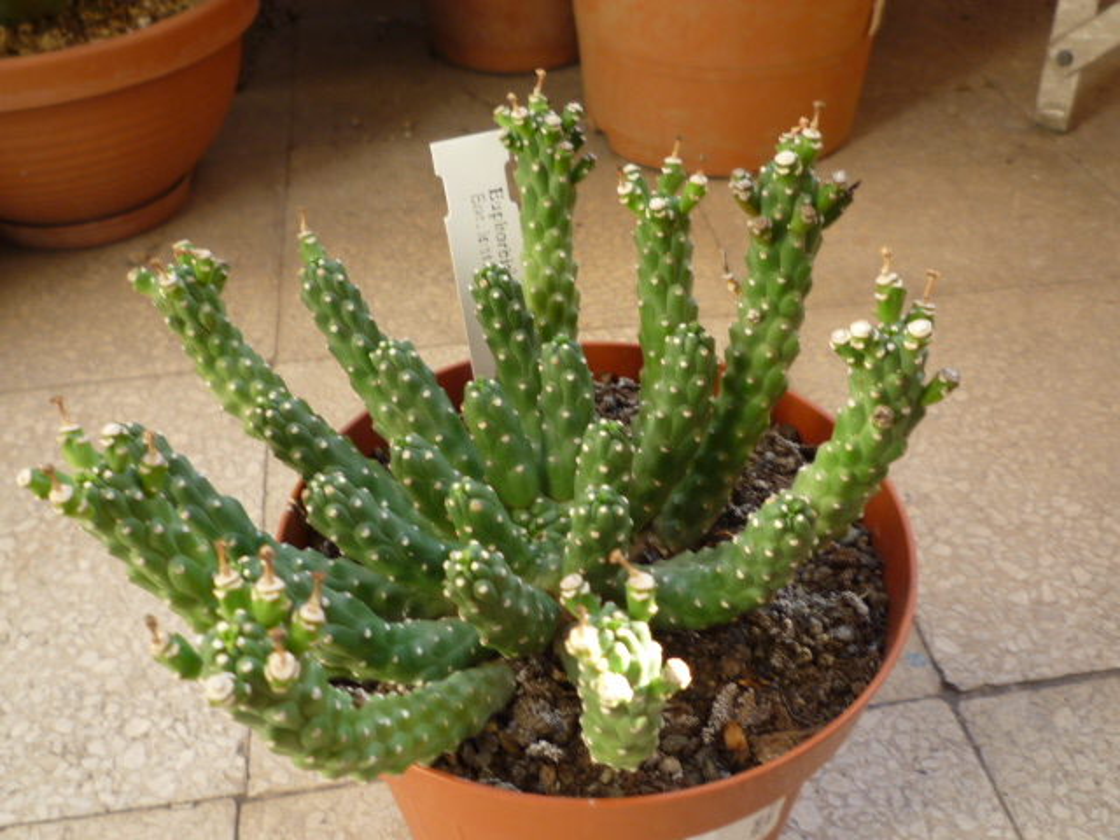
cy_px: 420
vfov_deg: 40.7
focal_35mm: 35
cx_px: 560
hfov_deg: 52.6
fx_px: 1132
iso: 80
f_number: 2.8
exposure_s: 1/60
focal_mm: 4.4
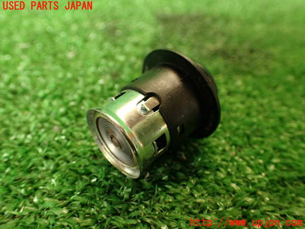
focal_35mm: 32
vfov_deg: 44.2
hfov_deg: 56.8
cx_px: 152
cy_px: 114
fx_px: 282
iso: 250
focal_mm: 5.79
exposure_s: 1/30
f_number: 2.4
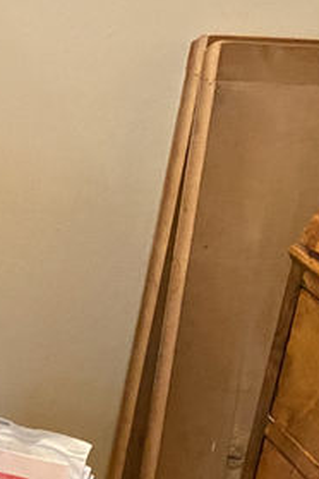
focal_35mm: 97
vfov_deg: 21.0
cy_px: 216
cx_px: -485
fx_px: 1289
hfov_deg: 11.3
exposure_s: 1/33
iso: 500
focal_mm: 4.25
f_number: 1.8
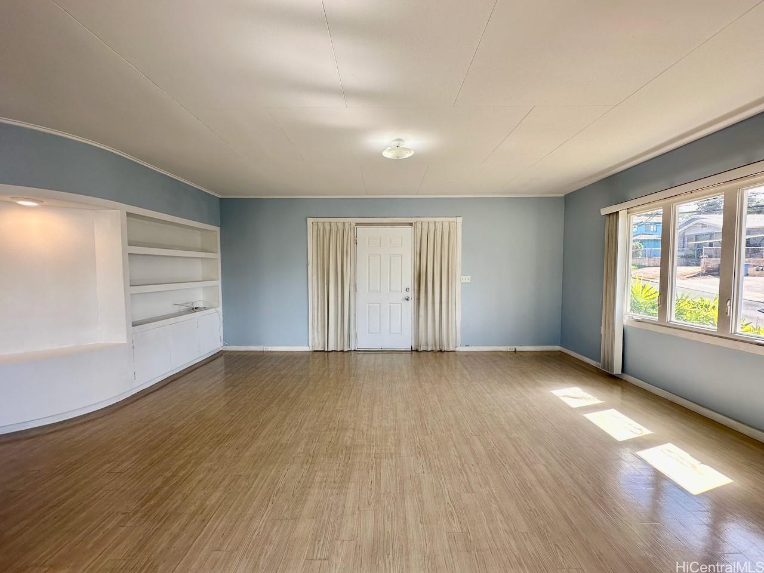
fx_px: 309
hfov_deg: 102.1
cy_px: 286
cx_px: 382
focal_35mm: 14
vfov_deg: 85.7
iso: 40
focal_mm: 2.22
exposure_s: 1/138
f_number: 2.2
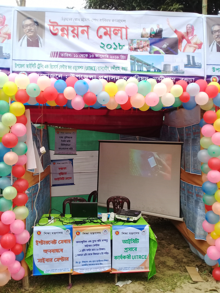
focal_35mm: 31
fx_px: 263
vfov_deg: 58.4
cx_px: 110
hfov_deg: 45.4
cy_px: 146
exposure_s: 1/344
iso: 50
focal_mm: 3.3
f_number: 2.2
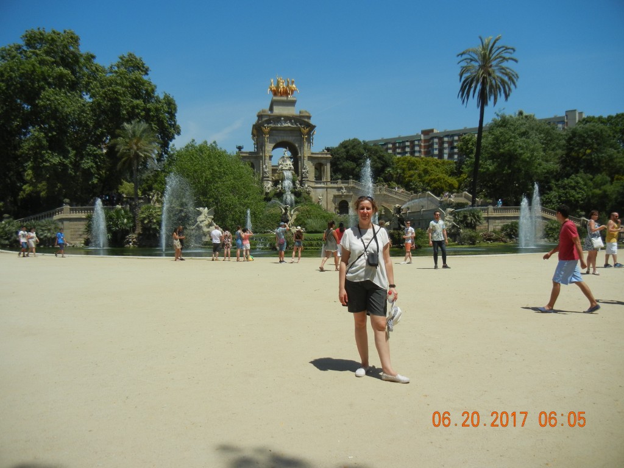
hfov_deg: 60.0
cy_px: 234
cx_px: 312
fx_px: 541
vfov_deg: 46.8
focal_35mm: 30
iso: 160
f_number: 7
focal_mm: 5.4
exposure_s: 1/700
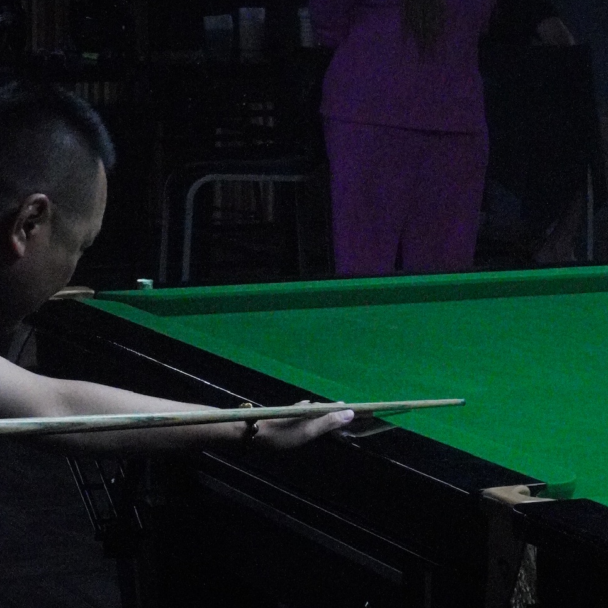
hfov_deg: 11.5
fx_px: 3020
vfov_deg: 11.5
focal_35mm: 152
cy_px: 223
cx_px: 229
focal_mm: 50
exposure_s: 1/320
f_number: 18
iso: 6400
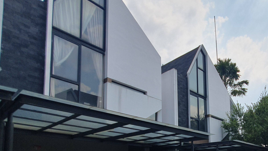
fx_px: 192
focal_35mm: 27
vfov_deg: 38.1
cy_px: 152
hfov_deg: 64.4
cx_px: 210
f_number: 2.2
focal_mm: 1.8
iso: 50
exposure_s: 1/1388
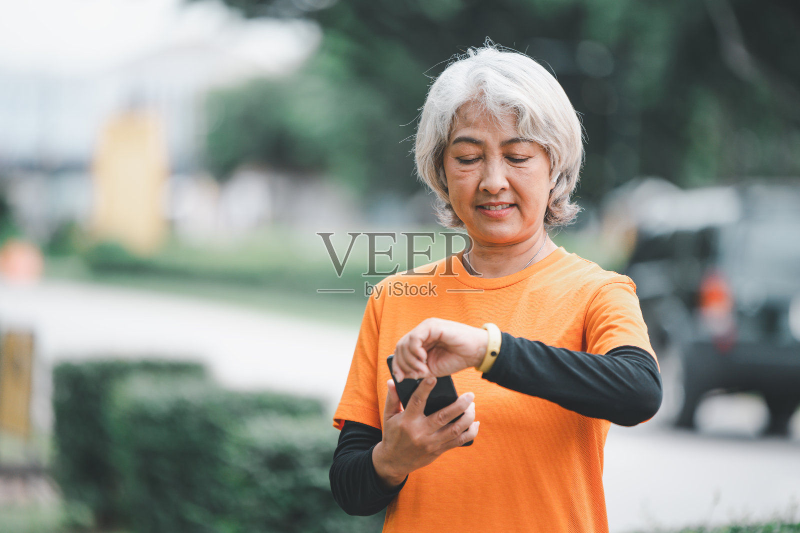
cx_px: 400
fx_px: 4220
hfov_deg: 10.8
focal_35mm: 190
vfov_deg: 7.2
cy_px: 266
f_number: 2.8
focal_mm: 190
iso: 280
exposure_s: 1/1500
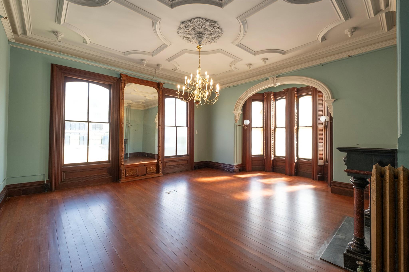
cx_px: 204
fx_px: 170
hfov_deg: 100.4
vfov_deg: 77.3
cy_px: 136
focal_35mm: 15
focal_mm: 10
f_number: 5.6
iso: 400
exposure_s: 1/60
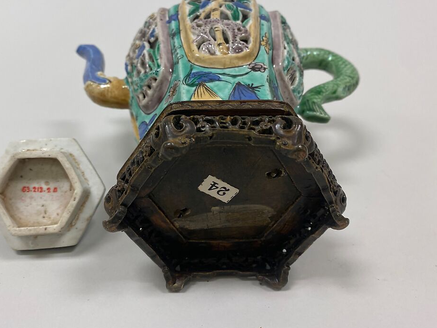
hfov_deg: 53.7
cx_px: 185
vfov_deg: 41.6
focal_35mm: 34
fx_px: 429
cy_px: 130
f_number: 1.8
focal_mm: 4.25
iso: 64
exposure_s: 1/53
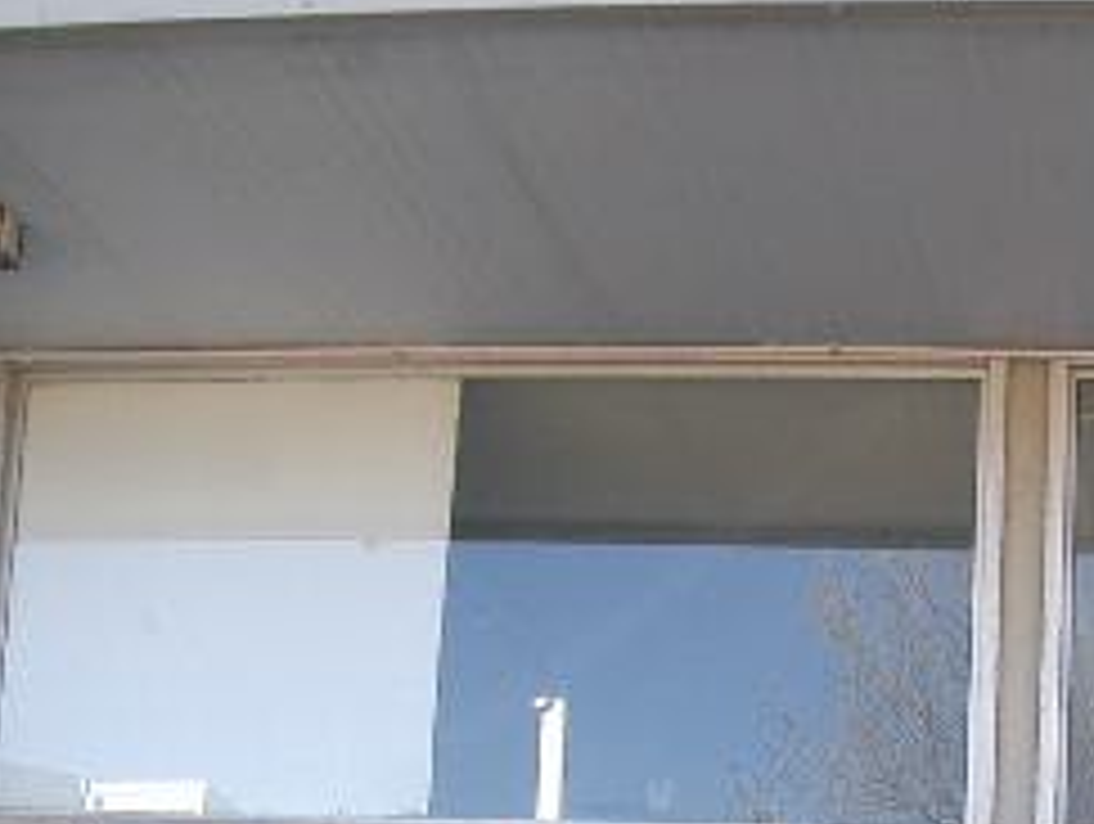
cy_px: 959
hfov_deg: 21.1
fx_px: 2912
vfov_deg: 15.6
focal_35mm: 92
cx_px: 788
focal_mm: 5.8
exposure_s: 1/200
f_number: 2.6
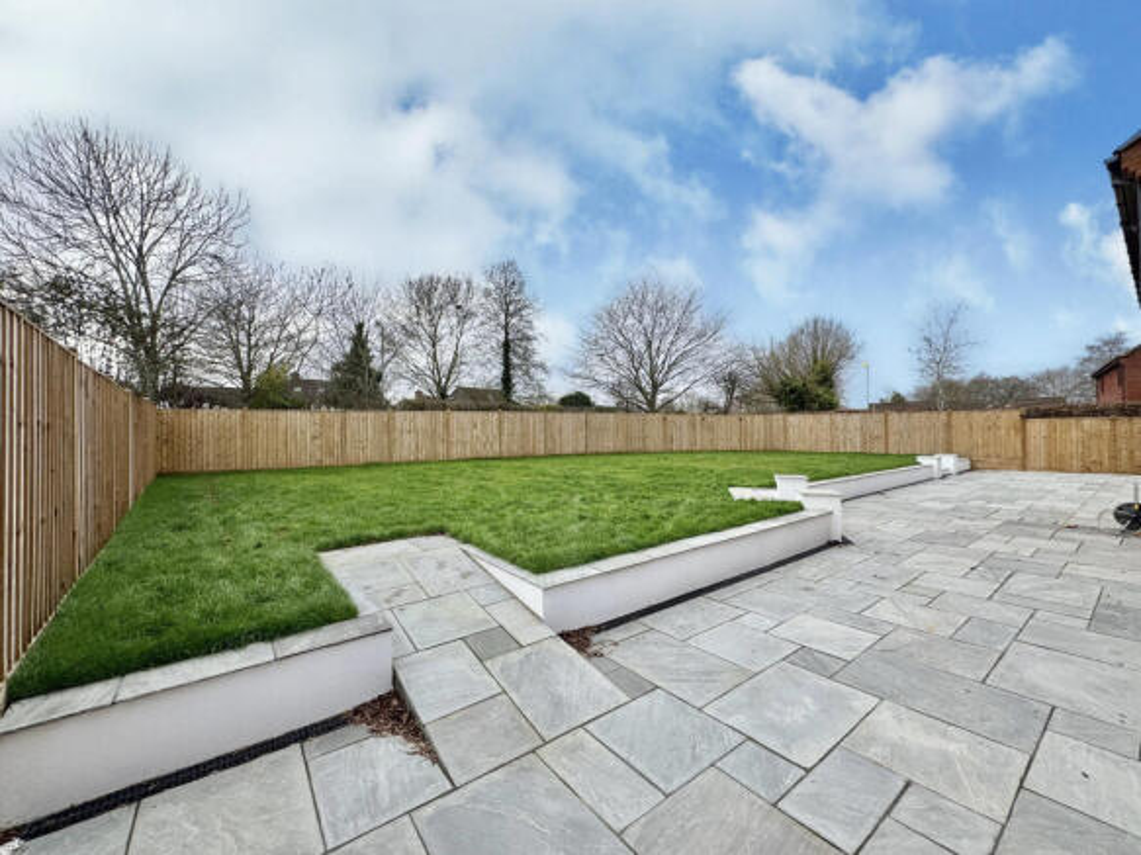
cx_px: 570
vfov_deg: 85.7
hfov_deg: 102.1
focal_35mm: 14
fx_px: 461
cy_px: 428
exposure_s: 1/485
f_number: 2.2
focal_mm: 2.22
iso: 40
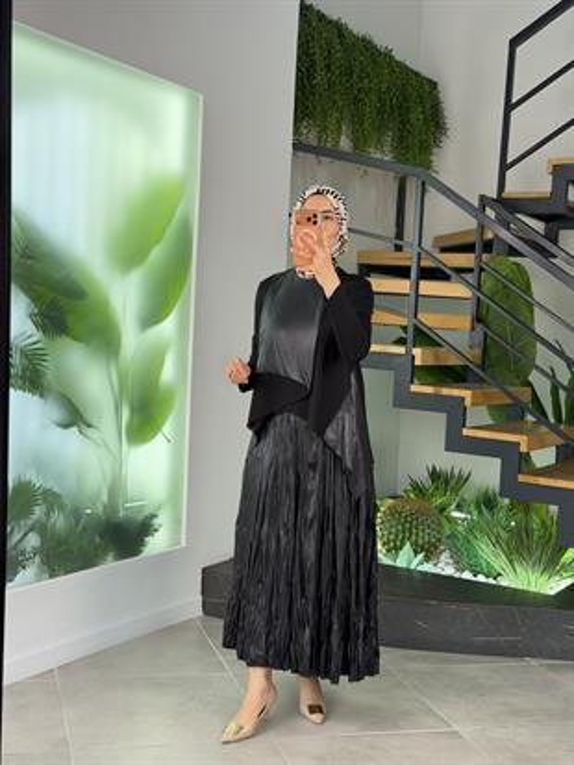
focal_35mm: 48
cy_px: 382
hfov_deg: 30.3
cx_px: 287
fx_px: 1061
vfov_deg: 39.6
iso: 64
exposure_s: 1/100
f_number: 1.78
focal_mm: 6.76
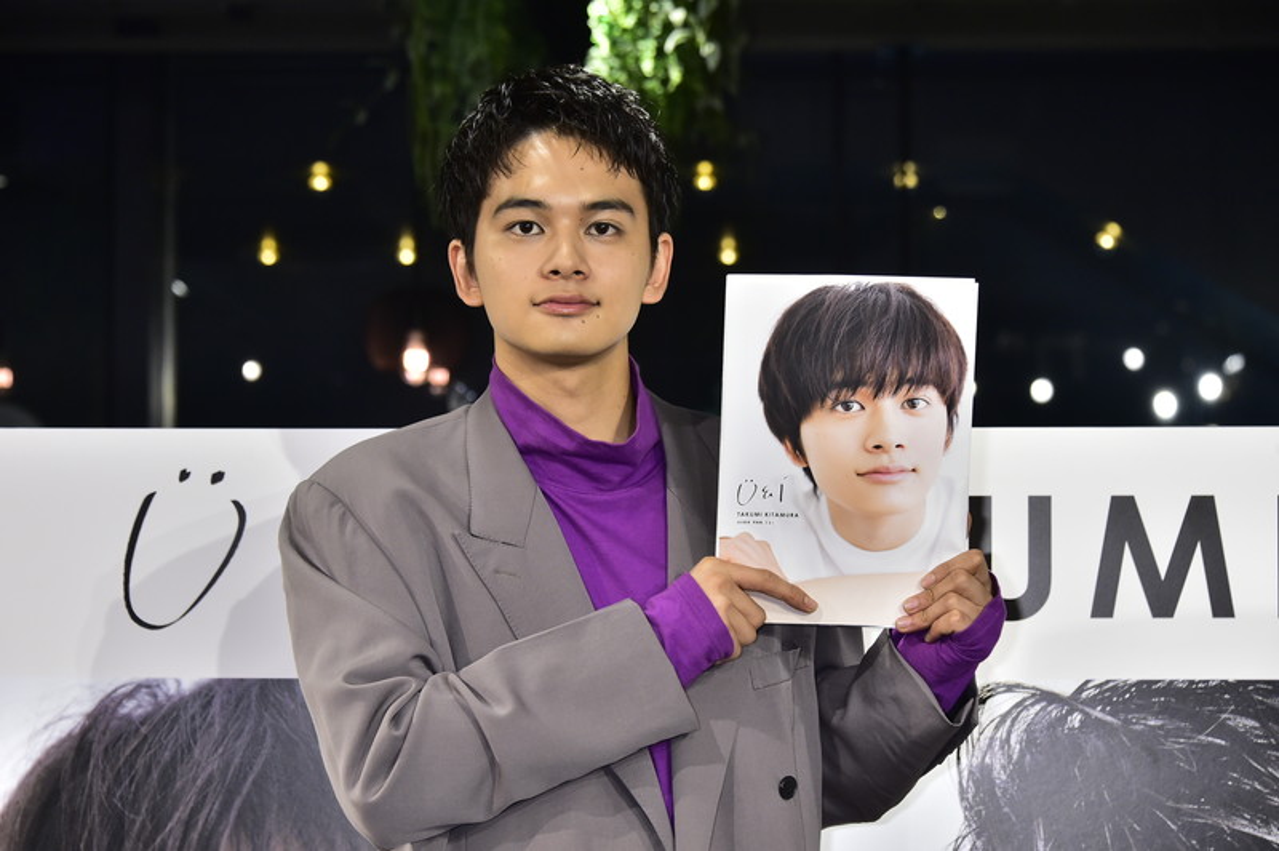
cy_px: 426
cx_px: 640
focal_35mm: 116
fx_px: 4118
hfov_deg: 17.7
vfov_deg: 11.8
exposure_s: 1/160
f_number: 7.1
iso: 2000
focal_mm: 116
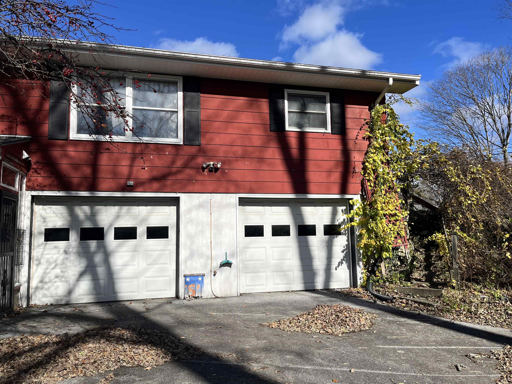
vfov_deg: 53.1
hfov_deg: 67.3
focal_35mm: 26
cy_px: 192
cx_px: 256
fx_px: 385
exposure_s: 1/5319
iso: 50
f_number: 1.6
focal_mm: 5.1
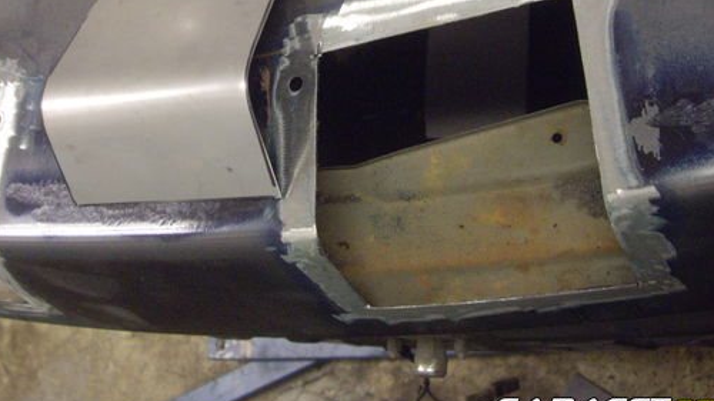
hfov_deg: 39.0
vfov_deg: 22.3
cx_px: 283
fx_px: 1003
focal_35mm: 53
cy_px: 77
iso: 400
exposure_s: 1/60
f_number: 2.8
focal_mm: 7.9
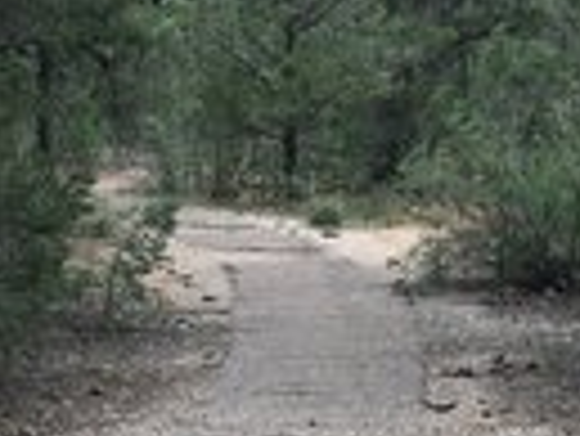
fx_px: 2013
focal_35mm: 120
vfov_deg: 12.4
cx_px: 218
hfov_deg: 16.4
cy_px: 279
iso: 32
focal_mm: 4.15
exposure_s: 1/120
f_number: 2.2
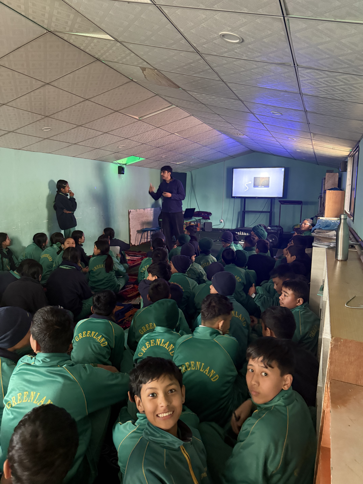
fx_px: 336
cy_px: 242
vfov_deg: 71.6
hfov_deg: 56.8
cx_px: 182
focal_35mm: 24
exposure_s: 1/30
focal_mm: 6.76
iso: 1250
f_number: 1.78
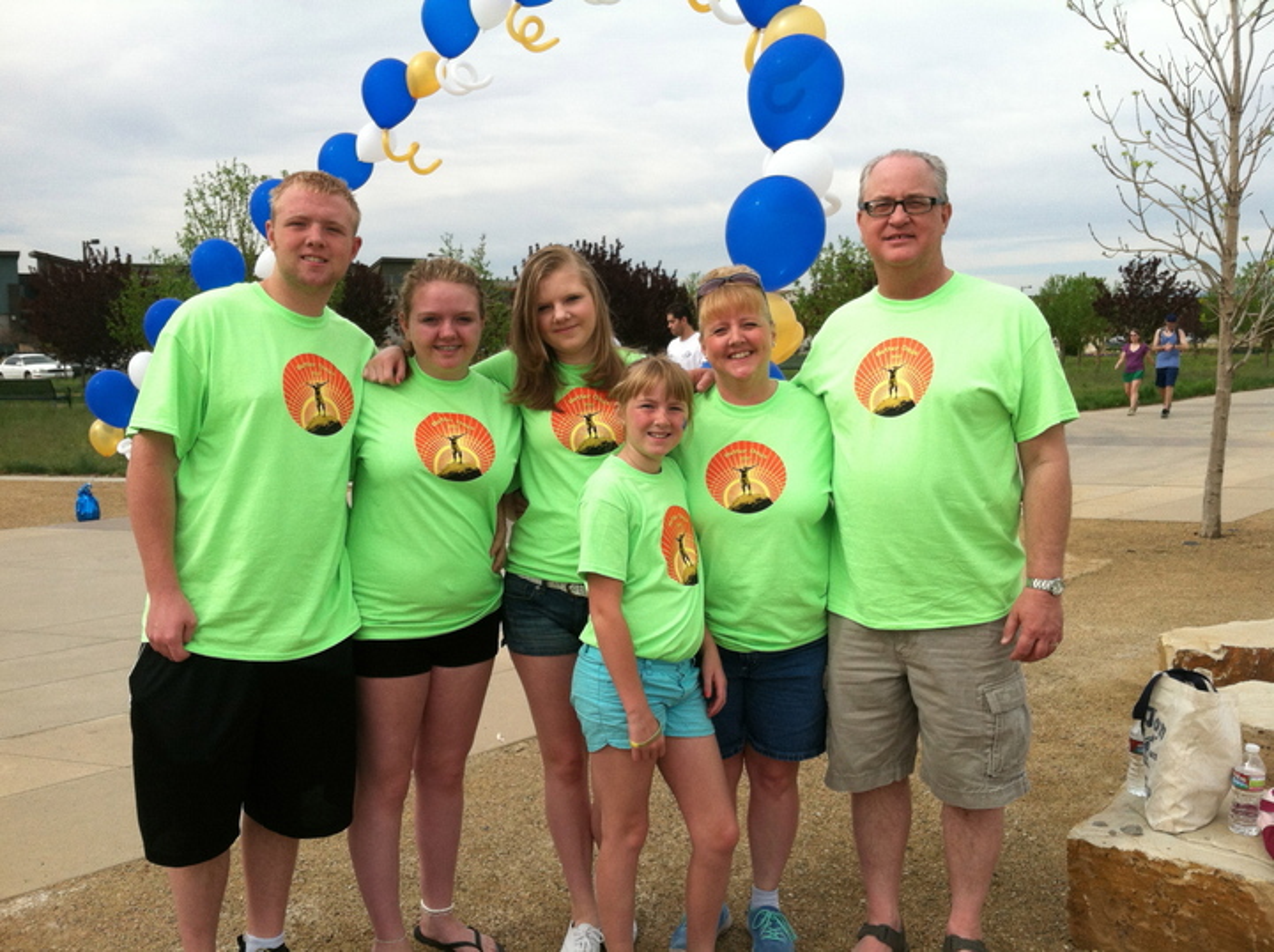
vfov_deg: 40.6
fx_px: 1286
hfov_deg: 52.7
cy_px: 476
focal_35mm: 35
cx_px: 637
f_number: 2.8
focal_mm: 3.85
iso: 80
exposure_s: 1/1364
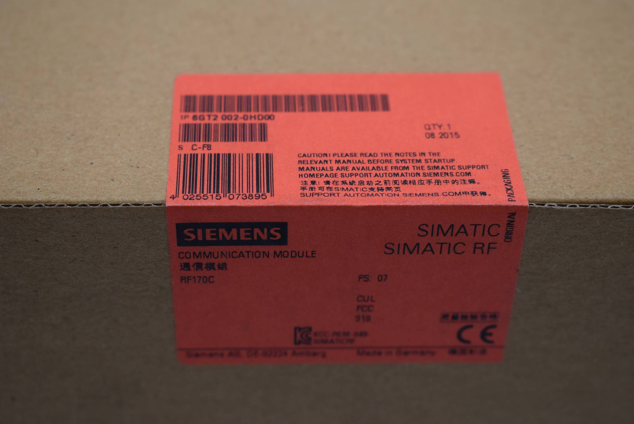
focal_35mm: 72
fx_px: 1269
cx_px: 317
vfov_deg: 19.0
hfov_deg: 28.1
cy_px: 212
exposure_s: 1/180
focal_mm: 48
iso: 400
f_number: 6.7
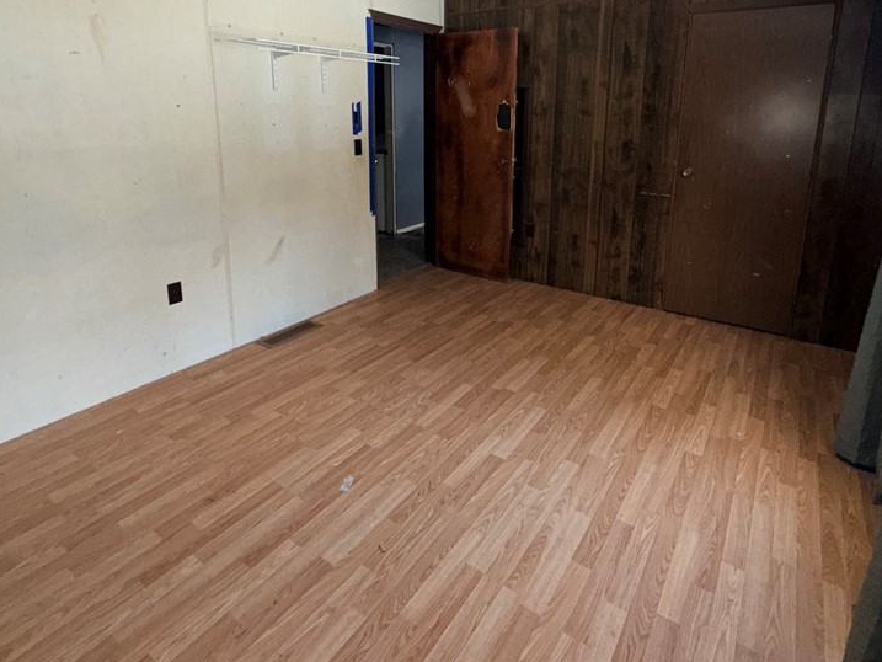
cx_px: 479
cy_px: 213
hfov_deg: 81.6
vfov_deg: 64.0
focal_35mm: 20
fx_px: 510
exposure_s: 1/60
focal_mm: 2.22
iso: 125
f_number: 2.2
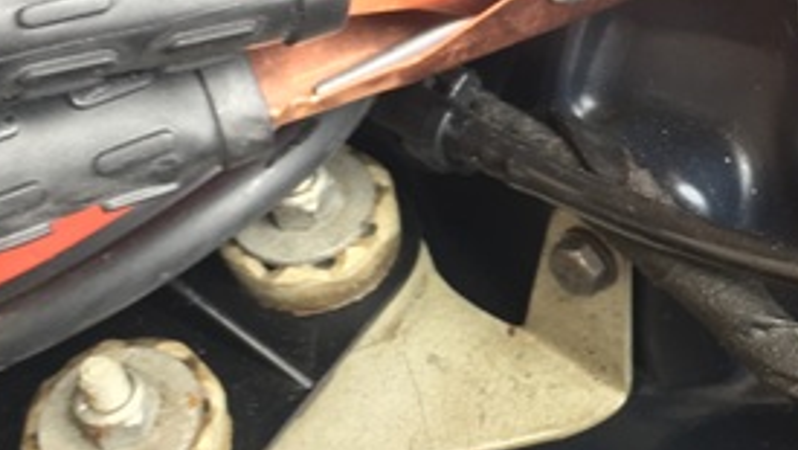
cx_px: 746
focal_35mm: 92
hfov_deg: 22.5
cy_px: 78
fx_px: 1948
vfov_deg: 13.1
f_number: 2.2
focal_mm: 4.15
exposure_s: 1/60
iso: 32
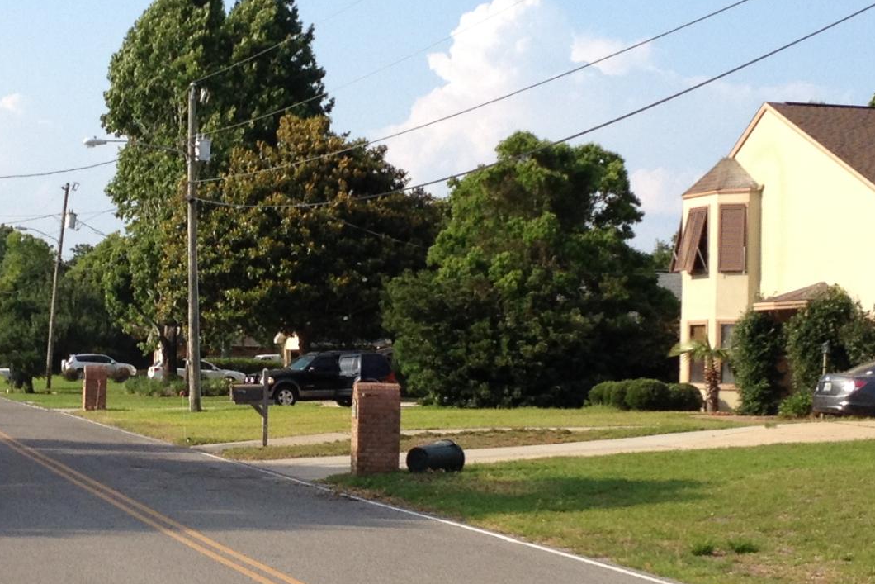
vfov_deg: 13.3
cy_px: 264
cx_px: 375
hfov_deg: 19.8
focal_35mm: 103
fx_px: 2504
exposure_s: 1/1493
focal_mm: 4.28
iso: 50
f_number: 2.4
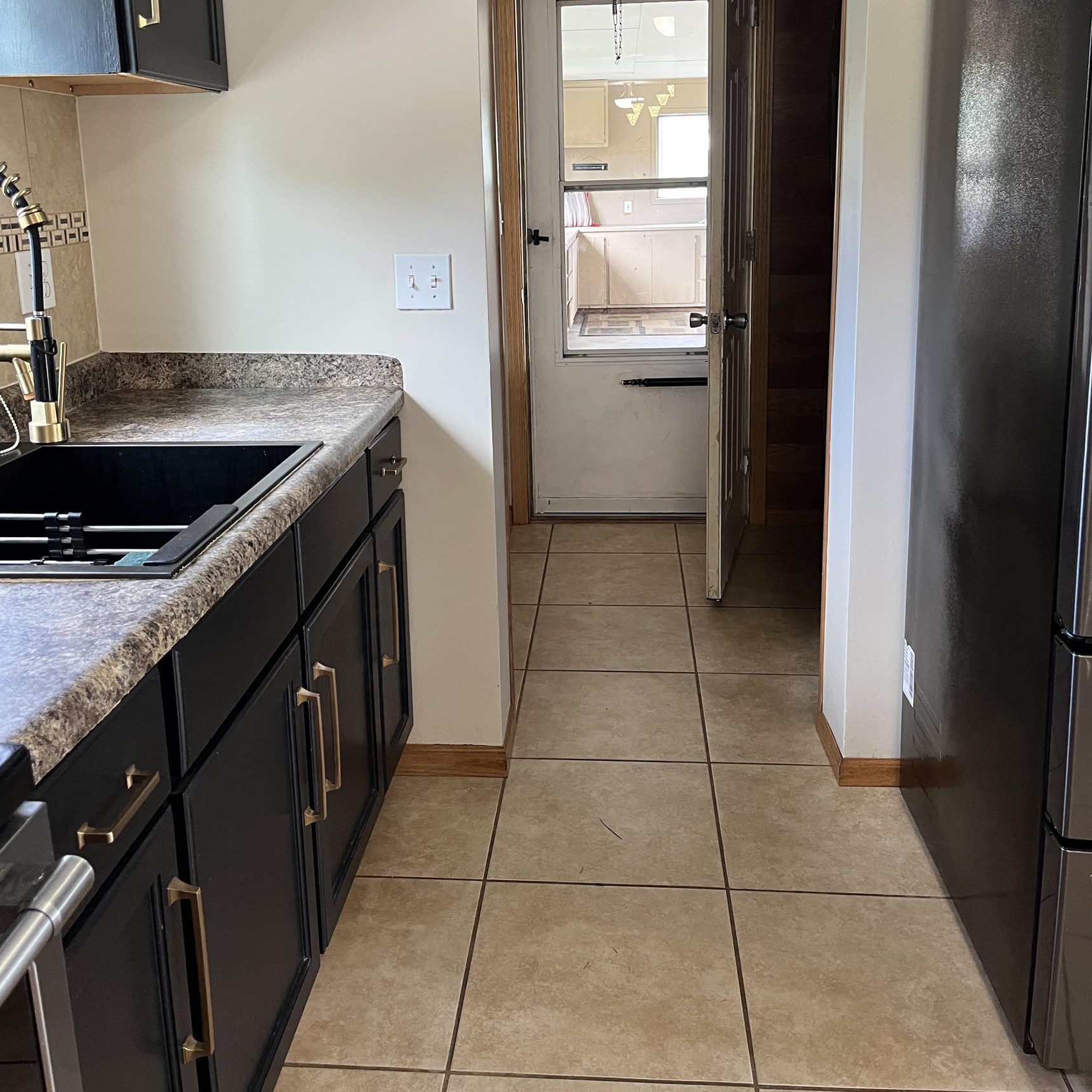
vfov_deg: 52.0
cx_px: 540
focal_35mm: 31
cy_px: 407
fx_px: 1106
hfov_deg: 52.5
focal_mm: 5.1
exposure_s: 1/60
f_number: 1.6
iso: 200
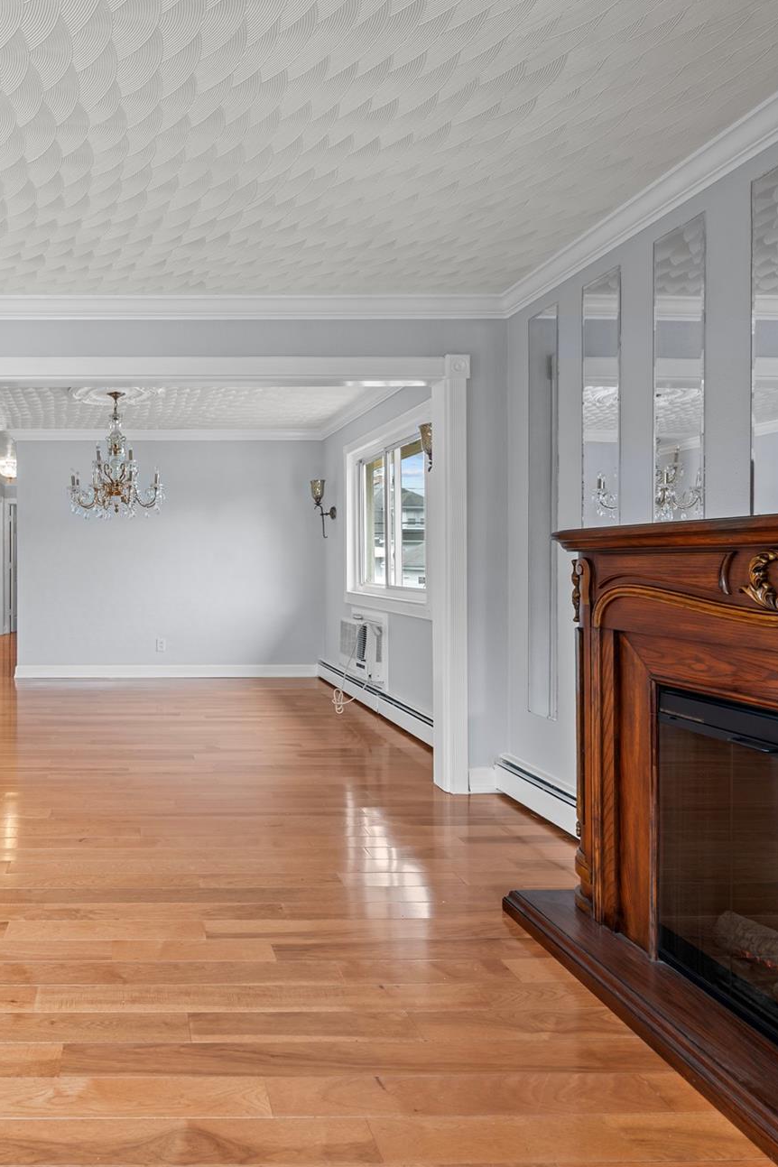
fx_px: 616
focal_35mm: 19
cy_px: 556
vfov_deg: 86.8
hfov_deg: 58.9
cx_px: 141
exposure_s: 1/1.67
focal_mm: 12
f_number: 8
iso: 250
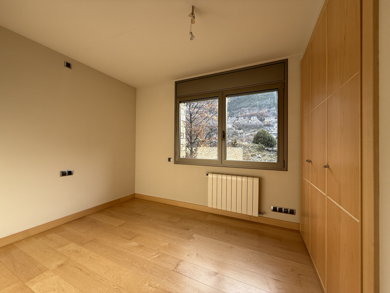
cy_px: 146
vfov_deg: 85.7
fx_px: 158
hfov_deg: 102.1
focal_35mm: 14
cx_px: 195
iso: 50
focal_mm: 2.22
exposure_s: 1/99
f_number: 2.2
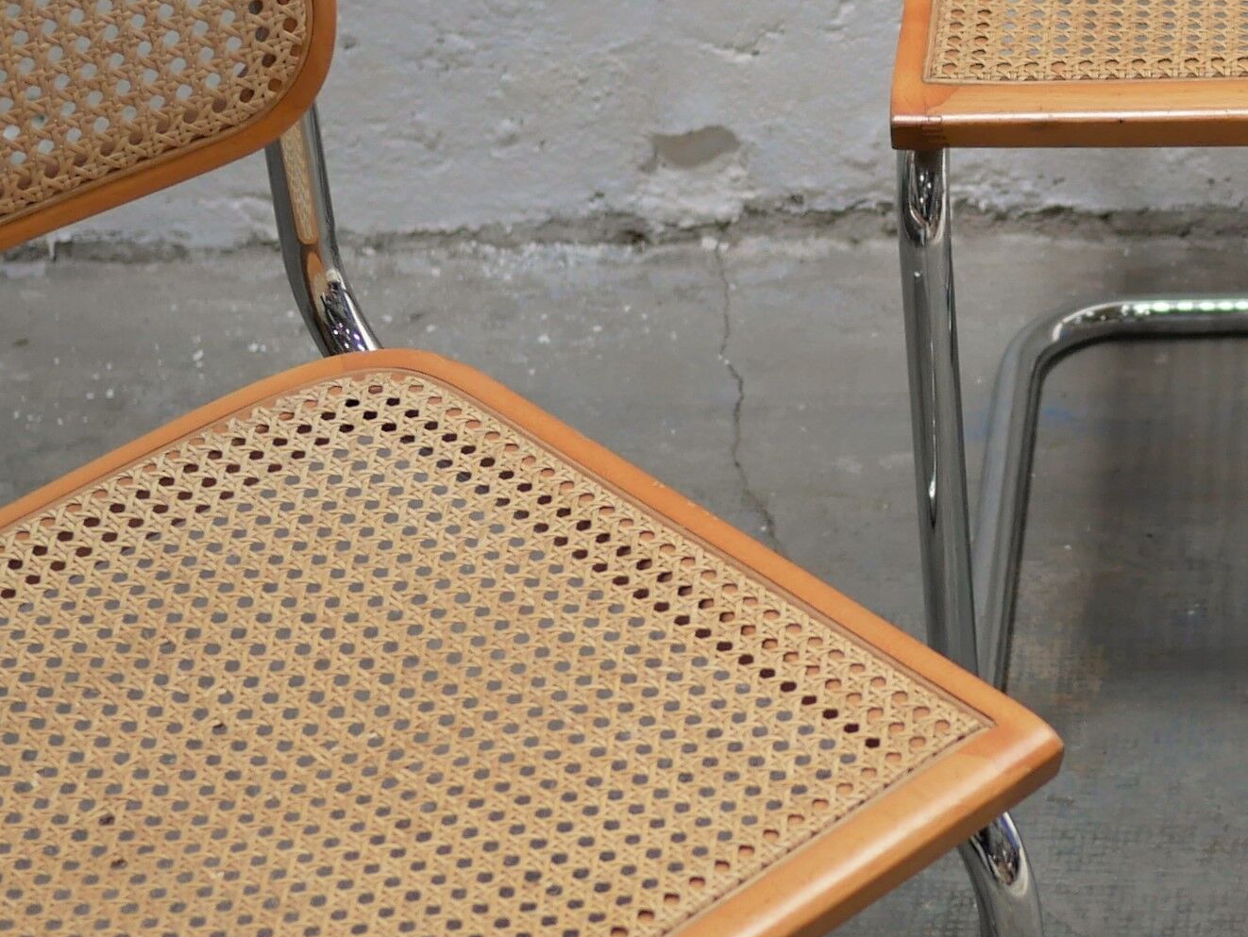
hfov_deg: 14.4
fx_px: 4870
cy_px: 160
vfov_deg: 11.0
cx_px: 1155
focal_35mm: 135
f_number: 1.7
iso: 200
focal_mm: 20
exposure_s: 1/125
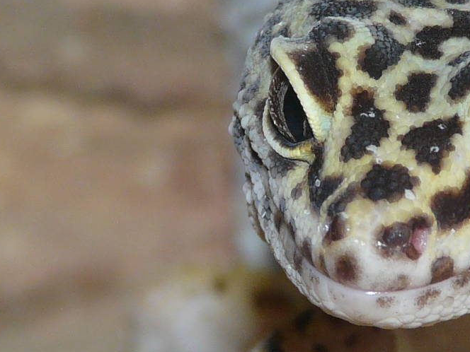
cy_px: 252
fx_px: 6246
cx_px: 477
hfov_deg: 4.3
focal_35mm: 460
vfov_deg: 3.2
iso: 100
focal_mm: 19.7
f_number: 3.6
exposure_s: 1/60
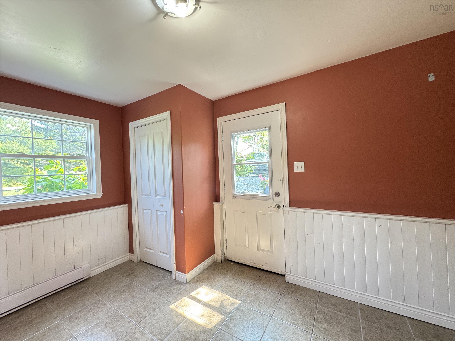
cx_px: 228
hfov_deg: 102.1
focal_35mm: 14
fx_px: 184
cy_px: 170
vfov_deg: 85.7
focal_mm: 2.22
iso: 200
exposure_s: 1/60
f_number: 2.2
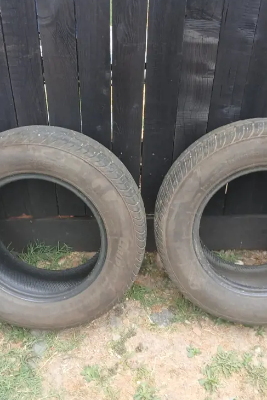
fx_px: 412
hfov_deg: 35.9
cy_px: 201
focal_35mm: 37
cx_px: 130
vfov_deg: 51.9
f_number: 1.8
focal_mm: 3.98
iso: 50
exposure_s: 1/60
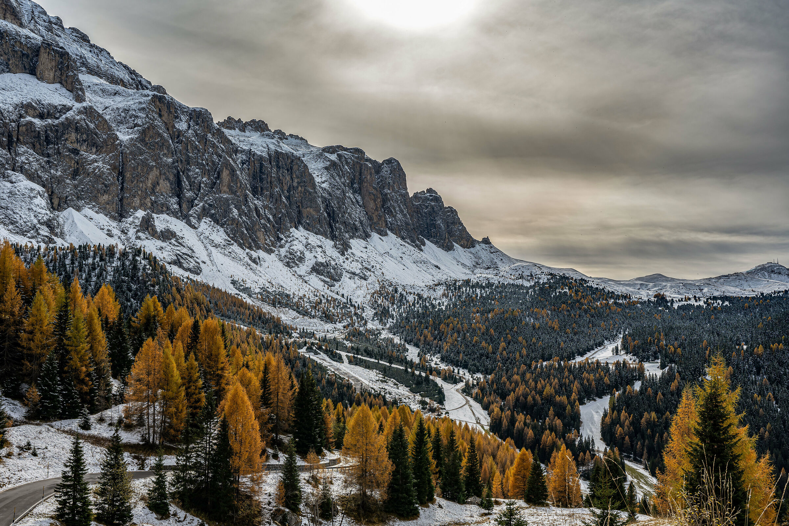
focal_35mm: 35
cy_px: 263
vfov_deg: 37.9
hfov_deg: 54.4
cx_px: 394
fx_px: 767
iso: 100
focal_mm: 35
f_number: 8
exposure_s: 1/400
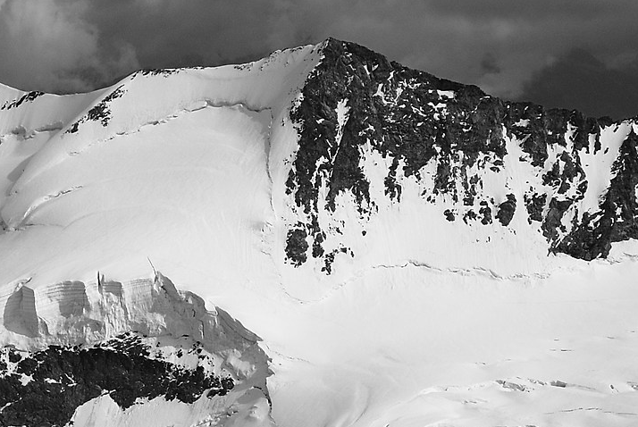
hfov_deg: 16.9
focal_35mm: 121
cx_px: 268
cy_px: 222
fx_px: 2147
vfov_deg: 11.4
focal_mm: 24
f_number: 6.3
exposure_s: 1/1250
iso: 100
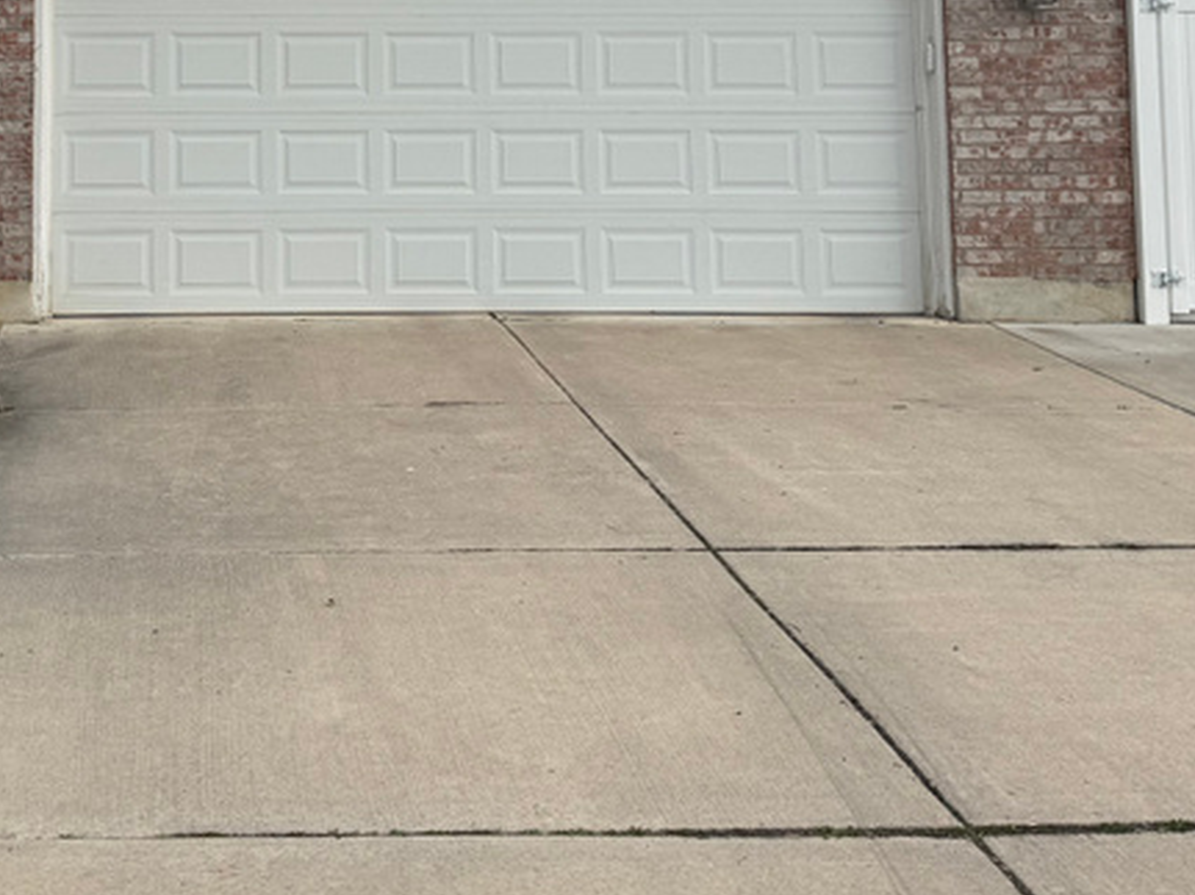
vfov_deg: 24.0
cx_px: 269
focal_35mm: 57
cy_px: -91
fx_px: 1967
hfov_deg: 33.0
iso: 80
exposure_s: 1/6410
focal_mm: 6.76
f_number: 1.78
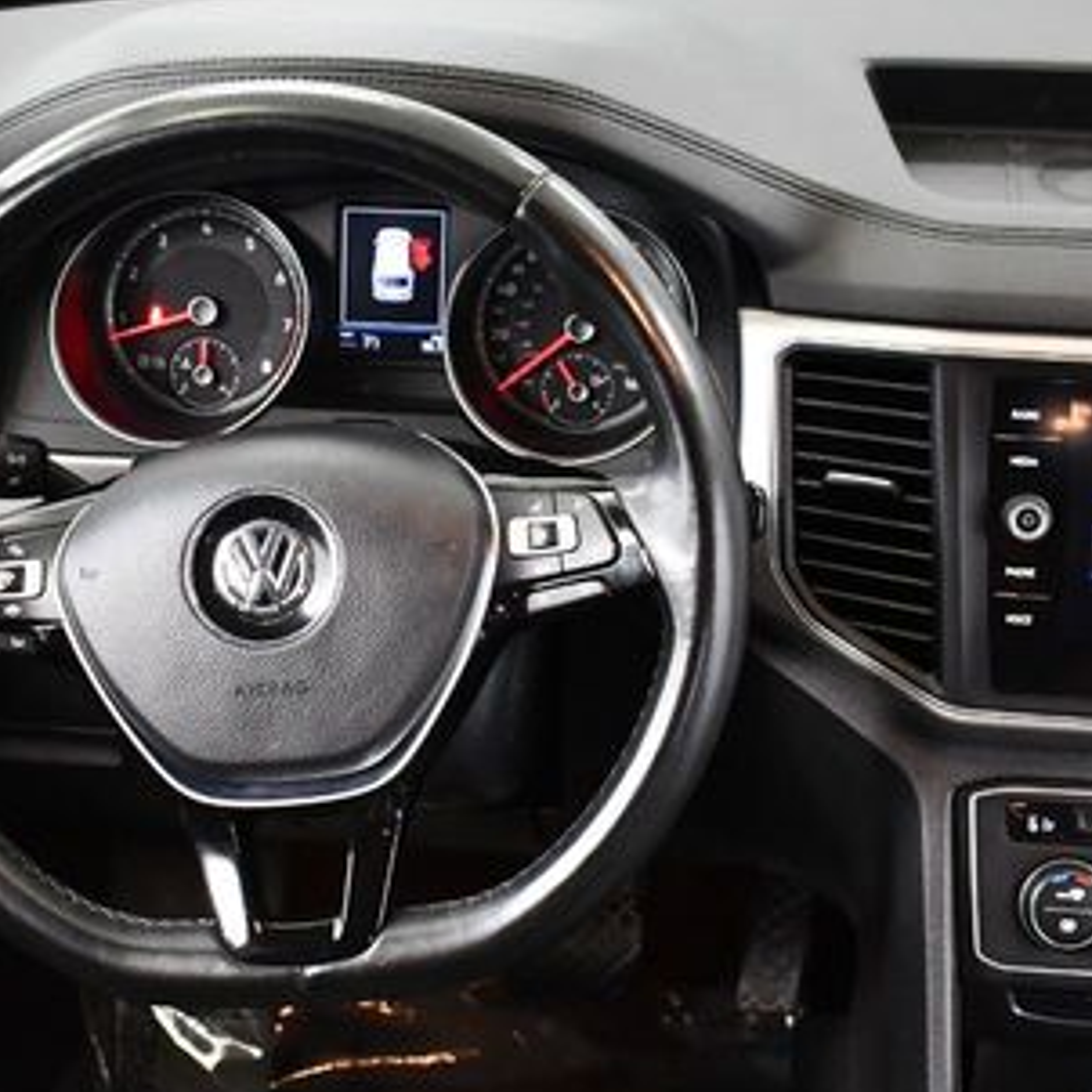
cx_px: 658
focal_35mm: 65
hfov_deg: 26.4
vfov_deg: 26.4
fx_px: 2320
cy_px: 678
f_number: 3.5
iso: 4000
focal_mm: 18
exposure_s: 1/60
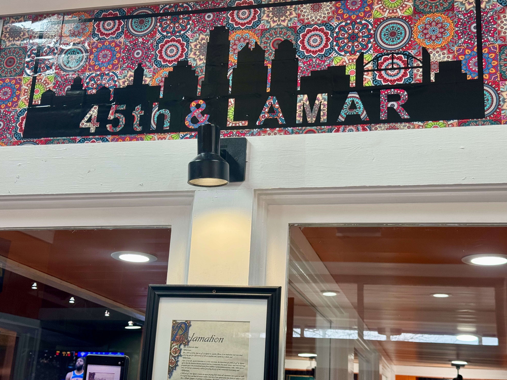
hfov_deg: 38.9
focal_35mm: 49
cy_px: 186
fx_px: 718
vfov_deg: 29.7
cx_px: 249
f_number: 1.78
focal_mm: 6.76
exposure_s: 1/120
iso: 50
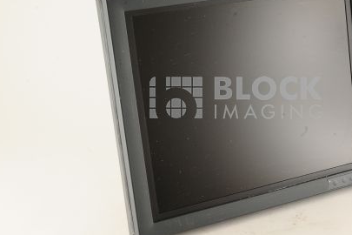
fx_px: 723
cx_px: 236
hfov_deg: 27.2
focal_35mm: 74
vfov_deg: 18.4
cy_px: 98
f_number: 13
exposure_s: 1/160
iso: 1600
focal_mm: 50
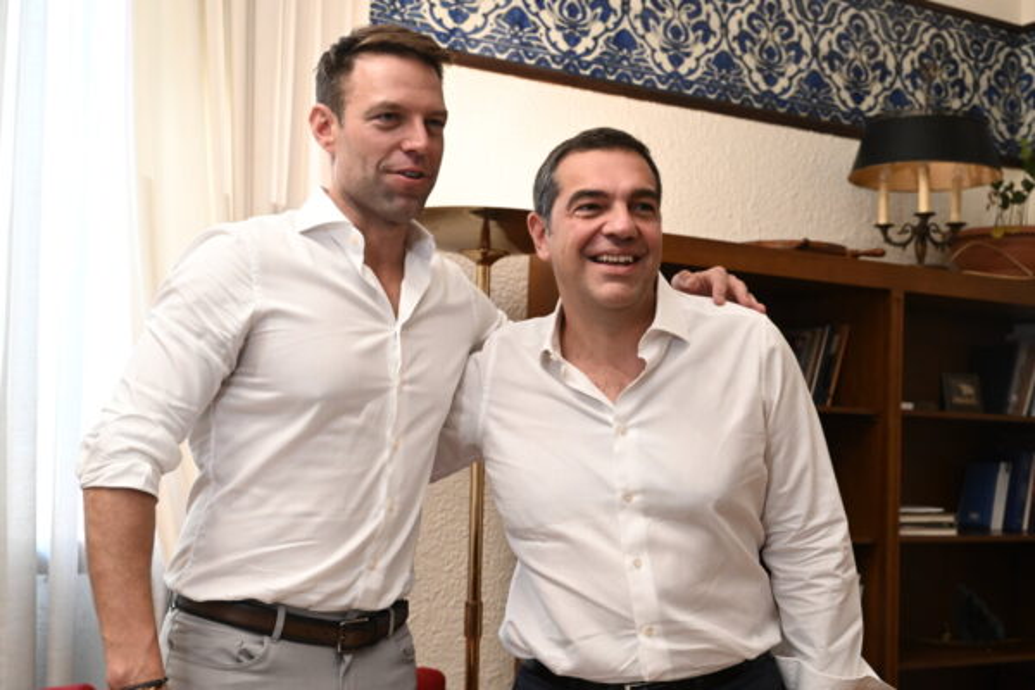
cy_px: 345
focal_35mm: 45
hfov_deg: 43.6
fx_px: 1294
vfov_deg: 29.9
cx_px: 518
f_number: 5
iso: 6400
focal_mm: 45
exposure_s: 1/400
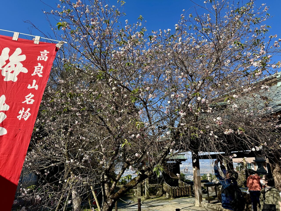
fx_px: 195
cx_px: 140
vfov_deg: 56.8
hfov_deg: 71.6
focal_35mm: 24
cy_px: 106
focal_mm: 6.86
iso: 80
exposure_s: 1/3058
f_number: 1.78
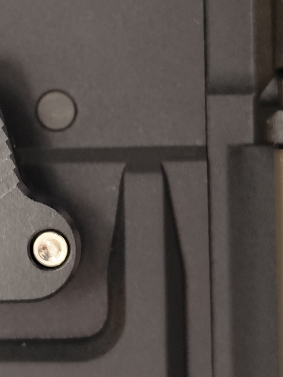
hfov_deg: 13.4
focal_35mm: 110
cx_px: 64
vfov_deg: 17.8
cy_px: 130
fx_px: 1199
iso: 400
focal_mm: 6.14
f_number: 1.65
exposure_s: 1/50
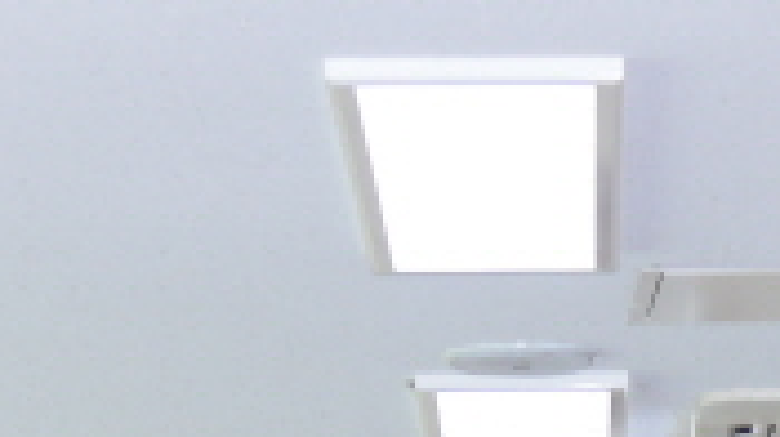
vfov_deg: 3.9
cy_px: 1133
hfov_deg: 7.1
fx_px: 6239
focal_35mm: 302
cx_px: 539
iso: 720
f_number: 7.1
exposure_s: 1/50
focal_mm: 48
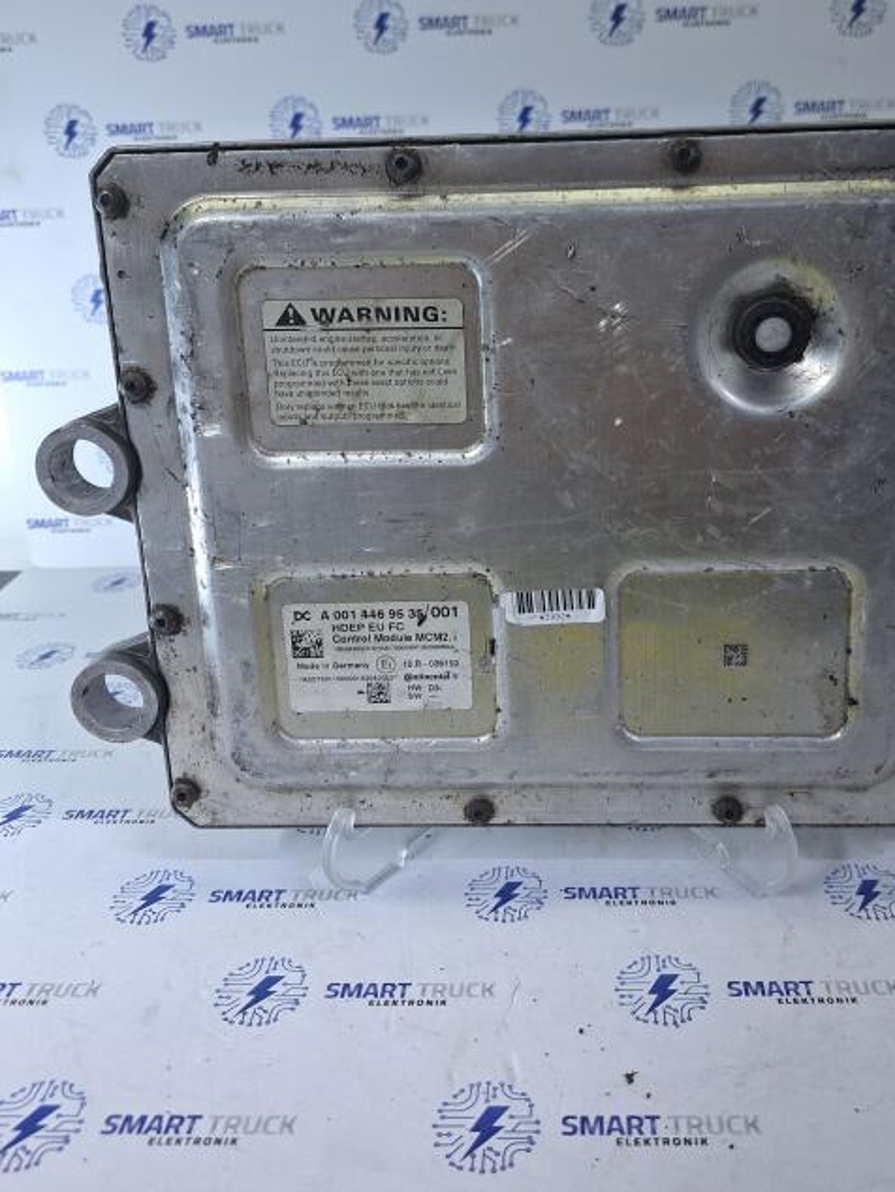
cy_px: 466
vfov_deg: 61.0
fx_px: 999
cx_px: 560
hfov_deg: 47.8
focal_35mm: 29
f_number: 1.8
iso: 125
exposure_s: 1/50
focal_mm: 5.54
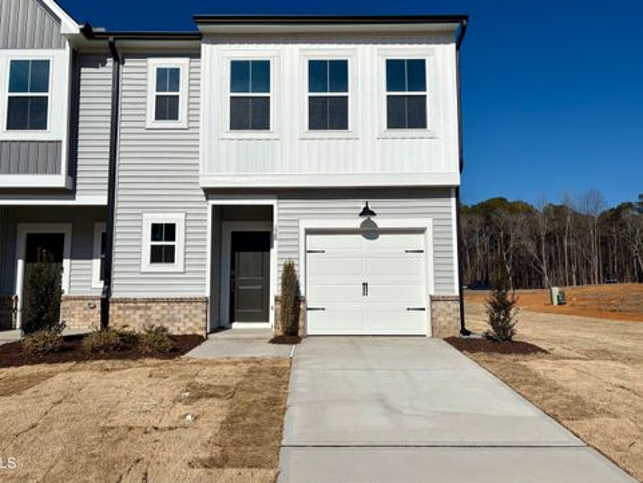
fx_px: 502
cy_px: 235
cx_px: 310
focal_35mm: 27
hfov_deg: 65.3
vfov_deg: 51.4
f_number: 1.6
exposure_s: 1/10101
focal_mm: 5.96
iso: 32
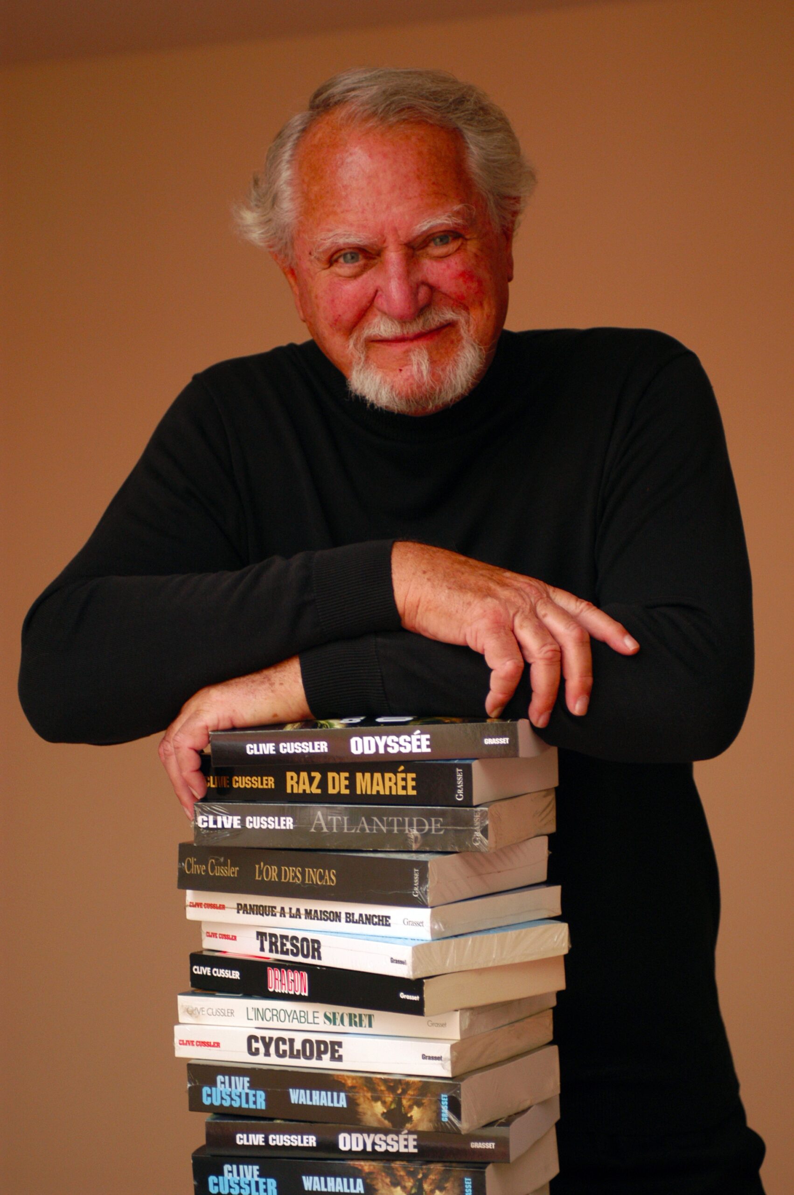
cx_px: 397
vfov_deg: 21.9
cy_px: 598
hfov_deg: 14.7
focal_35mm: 93
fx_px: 3082
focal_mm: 62
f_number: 2.8
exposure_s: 1/125
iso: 400
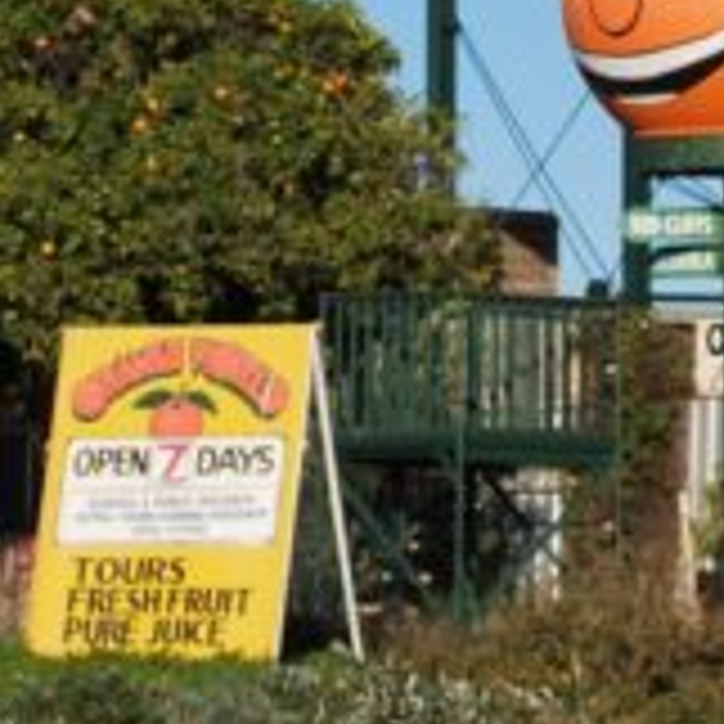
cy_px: -94
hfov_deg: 9.0
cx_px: 490
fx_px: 4591
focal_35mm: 194
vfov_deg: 8.9
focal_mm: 32
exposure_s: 1/320
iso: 100
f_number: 9
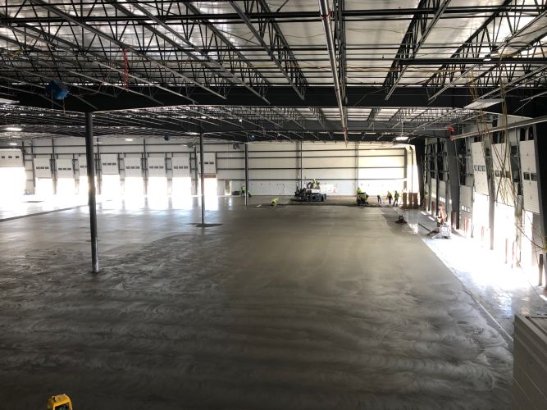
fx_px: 442
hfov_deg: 63.5
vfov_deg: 49.7
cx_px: 274
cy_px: 205
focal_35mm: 28
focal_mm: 3.99
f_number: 1.8
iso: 25
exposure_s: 1/30
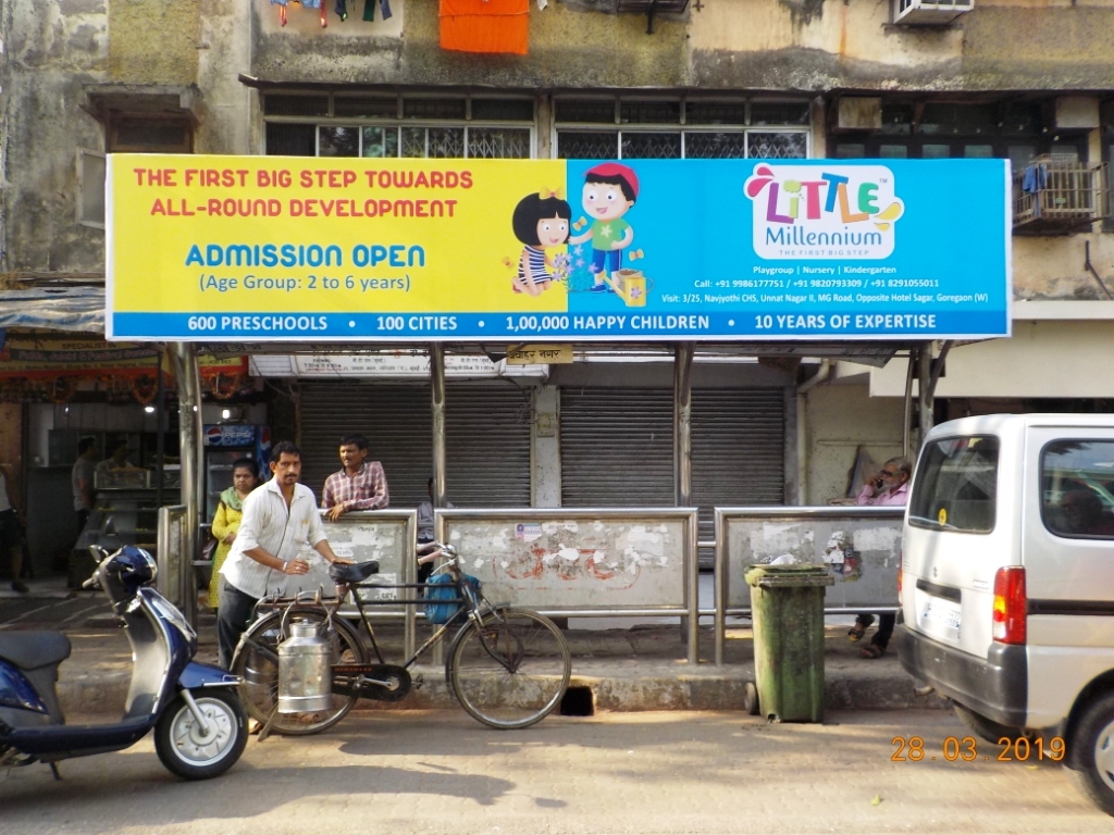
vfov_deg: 46.8
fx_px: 965
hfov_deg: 60.0
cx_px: 557
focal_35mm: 30
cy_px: 418
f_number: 3.3
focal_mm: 4.1
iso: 125
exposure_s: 1/200
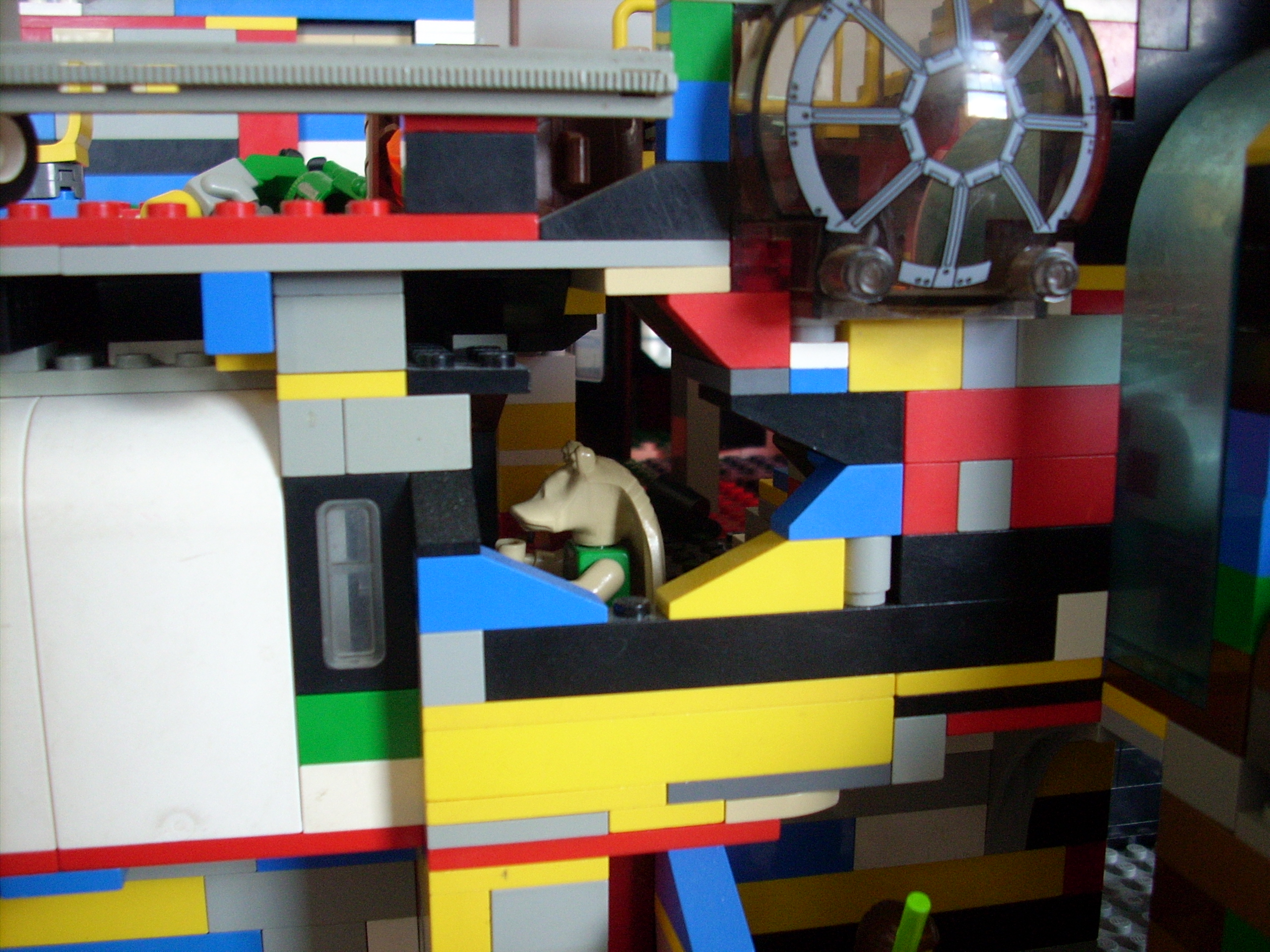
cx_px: 635
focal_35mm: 37
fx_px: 1357
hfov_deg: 50.1
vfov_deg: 38.7
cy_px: 476
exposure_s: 1/25.2
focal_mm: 6.2
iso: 200
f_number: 2.8
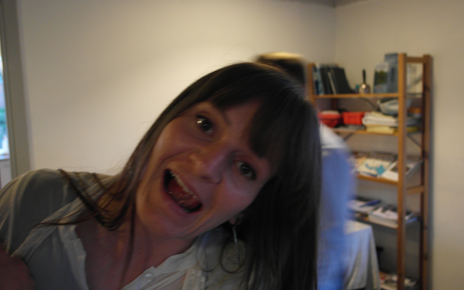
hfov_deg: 56.7
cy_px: 141
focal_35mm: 34
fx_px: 430
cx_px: 233
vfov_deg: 37.3
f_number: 3.5
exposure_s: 1/20
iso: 800
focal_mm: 22
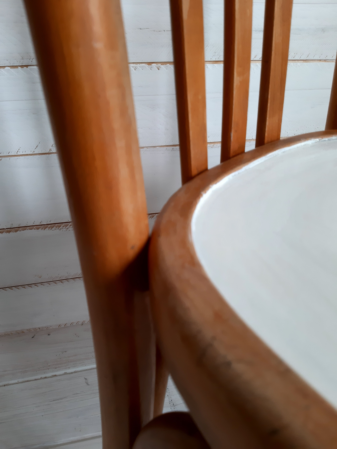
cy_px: 224
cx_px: 168
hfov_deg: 51.4
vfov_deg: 65.3
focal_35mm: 27
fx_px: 350
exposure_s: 1/50
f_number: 1.7
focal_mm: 3.93
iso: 100
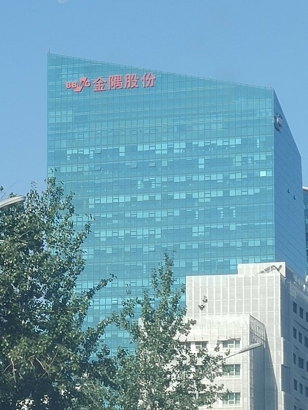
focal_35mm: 156
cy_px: 211
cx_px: 150
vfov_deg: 12.7
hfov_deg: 9.5
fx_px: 1851
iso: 50
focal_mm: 4.35
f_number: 1.8
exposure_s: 1/1429
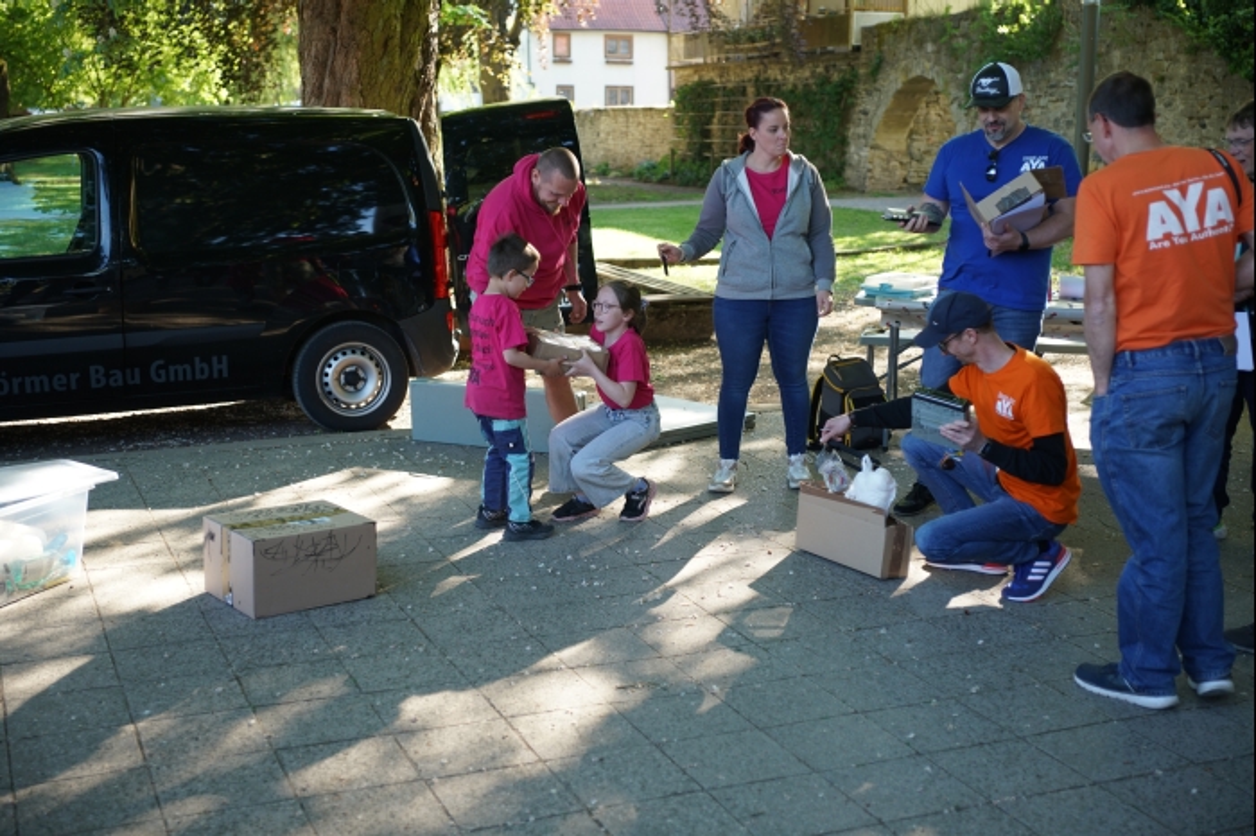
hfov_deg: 43.6
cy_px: 418
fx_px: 1569
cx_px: 628
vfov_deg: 29.8
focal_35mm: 45
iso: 400
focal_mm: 45
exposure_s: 1/400
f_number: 2.8
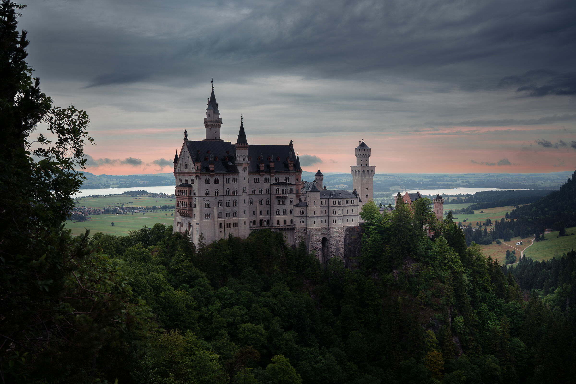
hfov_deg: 54.4
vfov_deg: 37.9
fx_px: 560
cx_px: 288
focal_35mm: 35
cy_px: 192
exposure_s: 1/30
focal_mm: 35
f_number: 8
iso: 100
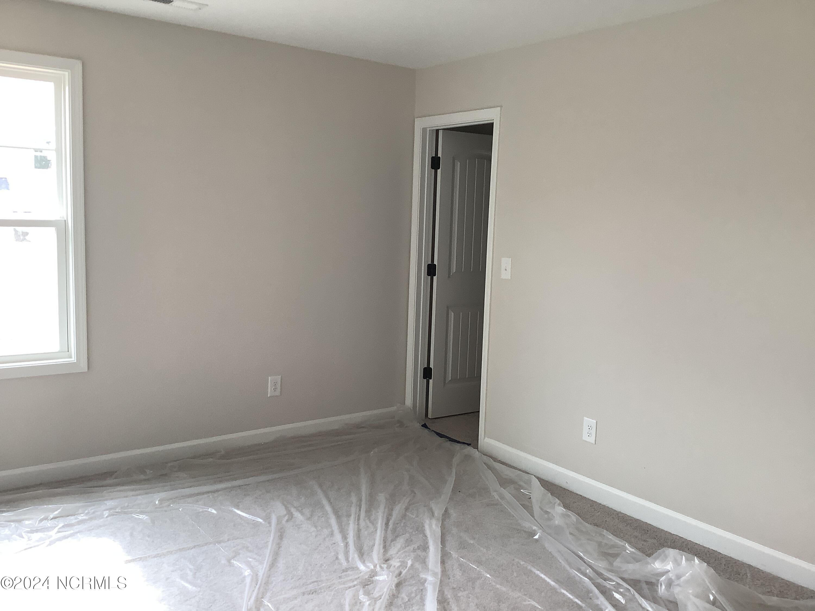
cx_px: 408
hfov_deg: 58.4
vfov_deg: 45.4
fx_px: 730
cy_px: 306
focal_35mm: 31
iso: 80
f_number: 2.4
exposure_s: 1/100
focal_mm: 3.3
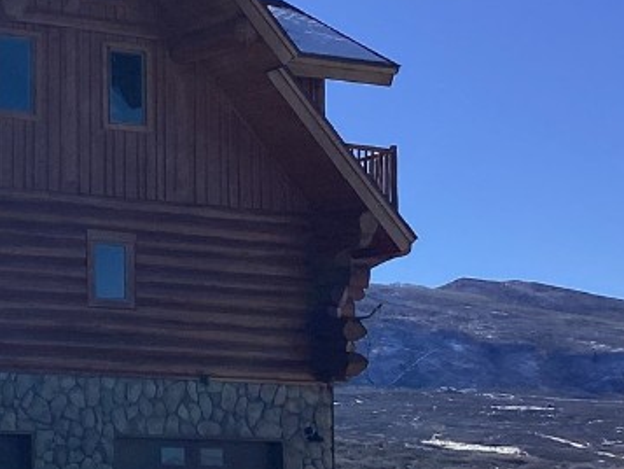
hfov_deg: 20.1
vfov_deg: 16.6
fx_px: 1605
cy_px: 243
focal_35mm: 89
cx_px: -199
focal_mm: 3.3
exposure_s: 1/2092
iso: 25
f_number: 2.4
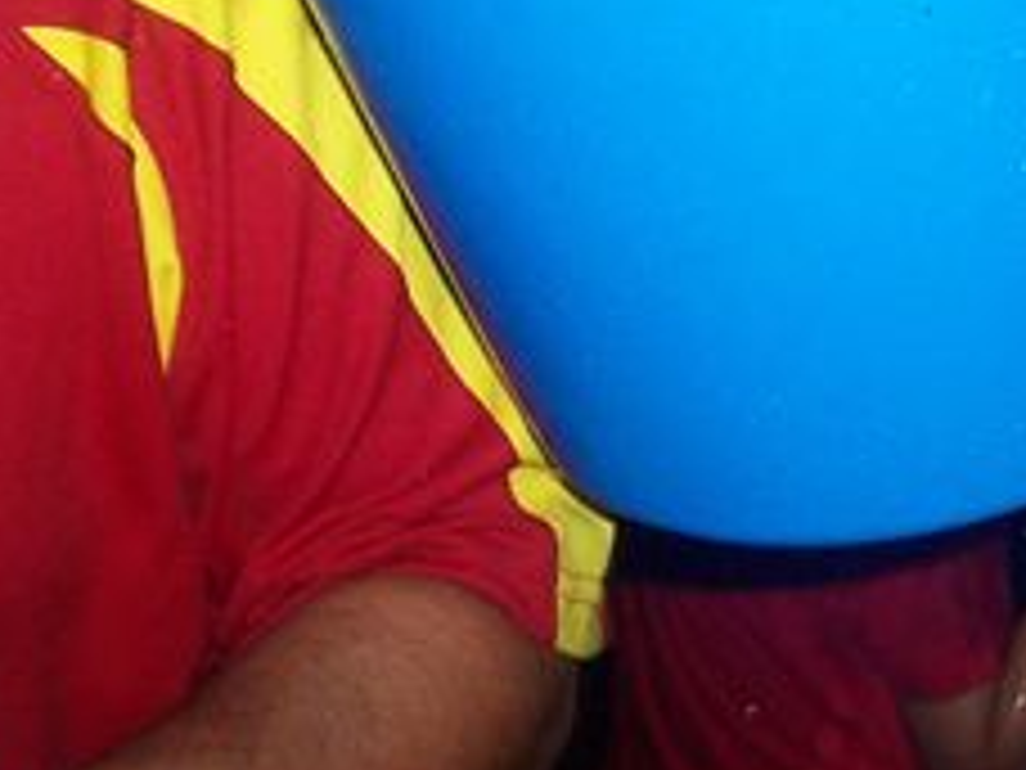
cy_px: 99
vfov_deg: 14.1
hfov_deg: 17.9
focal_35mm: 104
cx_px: 1256
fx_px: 3083
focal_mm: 5.6
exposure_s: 1/60
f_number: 2.8
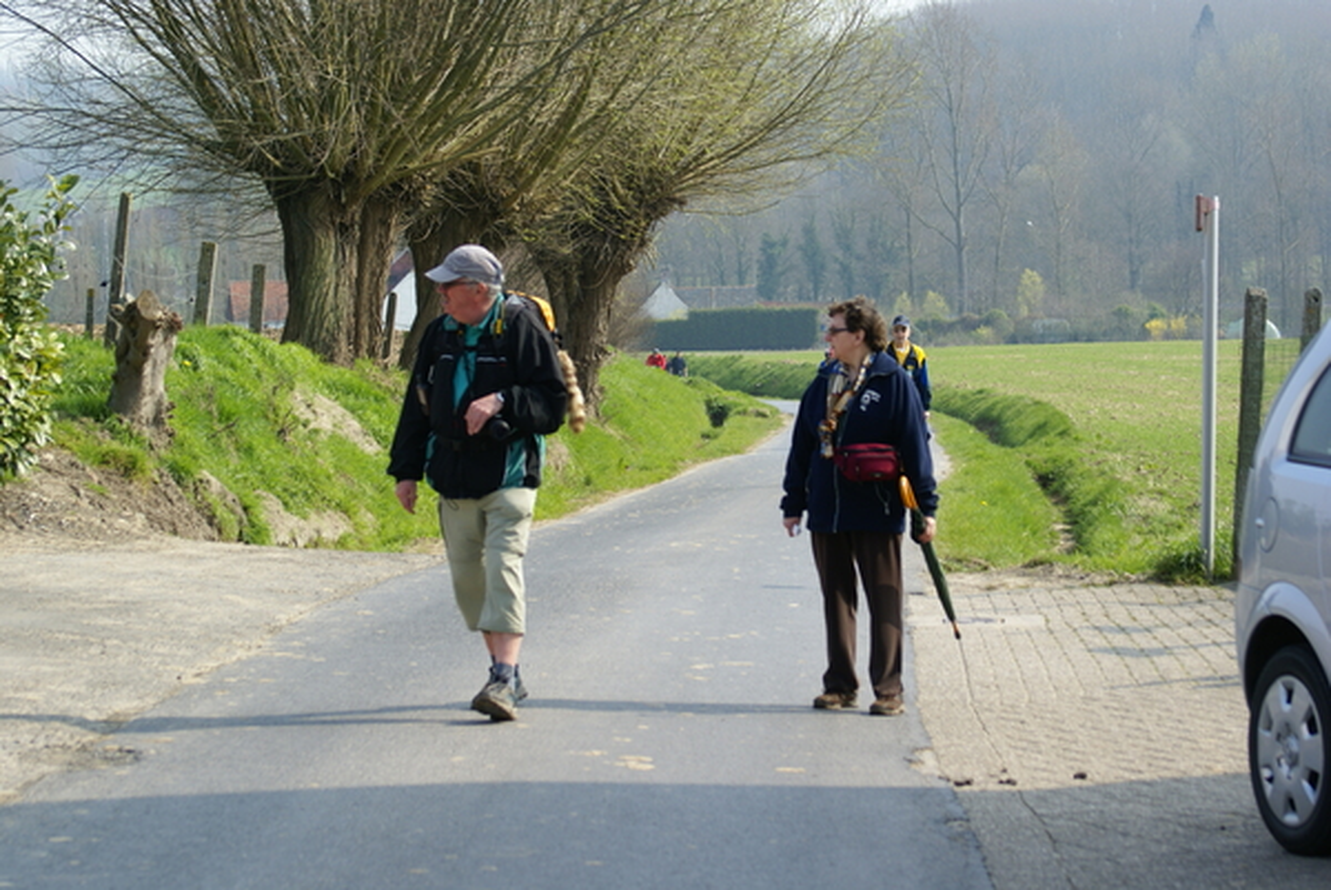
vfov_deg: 10.8
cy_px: 445
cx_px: 666
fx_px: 4717
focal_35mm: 128
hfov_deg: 16.1
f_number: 8
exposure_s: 1/160
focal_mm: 85
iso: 100
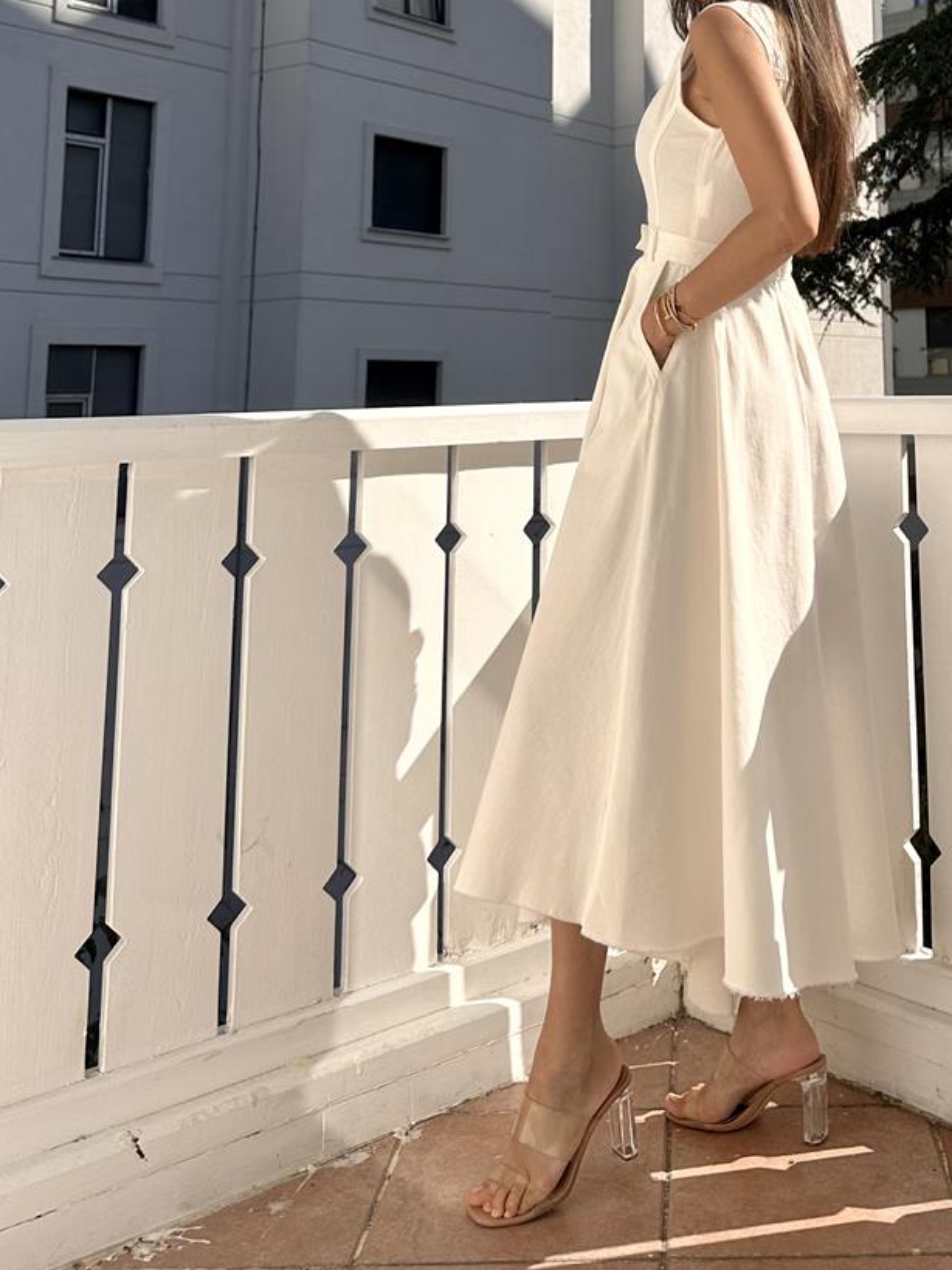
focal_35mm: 38
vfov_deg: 47.2
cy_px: 323
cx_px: 713
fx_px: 1394
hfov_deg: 36.8
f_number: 1.78
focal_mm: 6.86
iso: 80
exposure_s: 1/7042
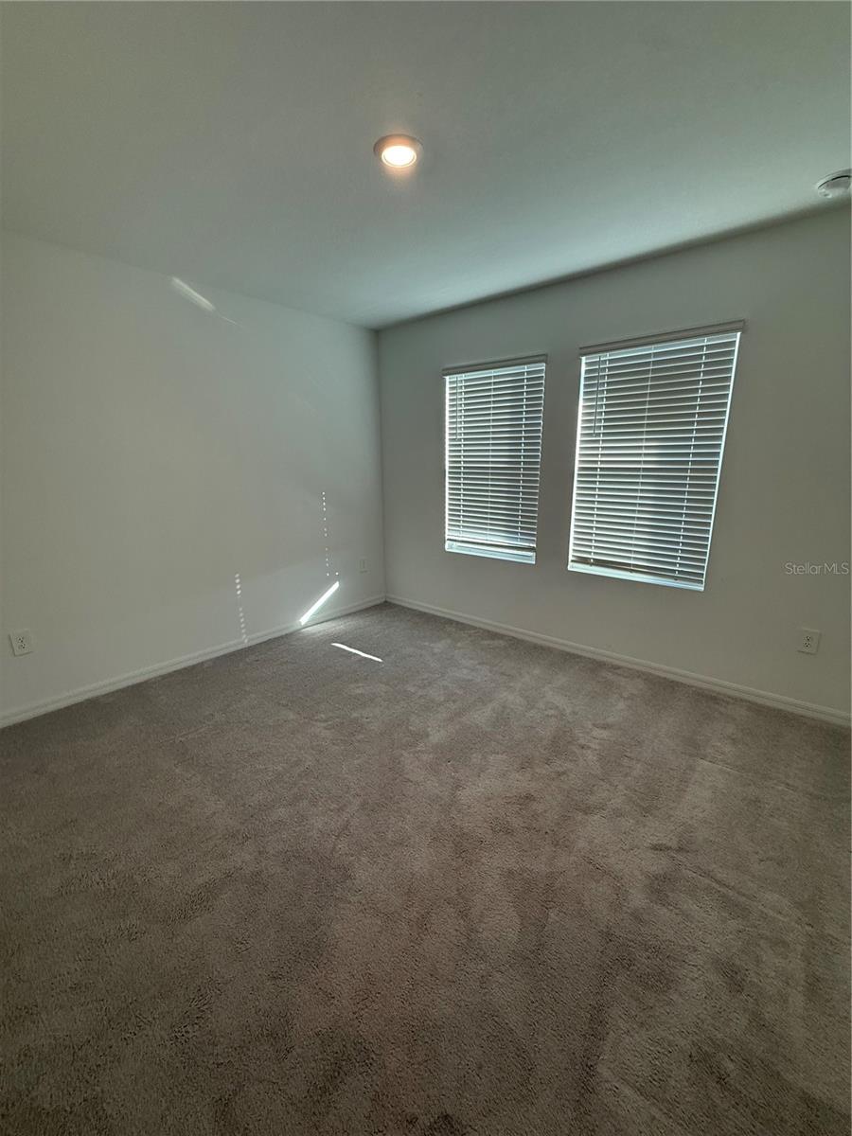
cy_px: 568
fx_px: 459
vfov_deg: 102.1
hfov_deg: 85.7
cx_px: 426
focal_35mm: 14
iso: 100
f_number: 2.2
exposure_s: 1/120
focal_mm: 2.22
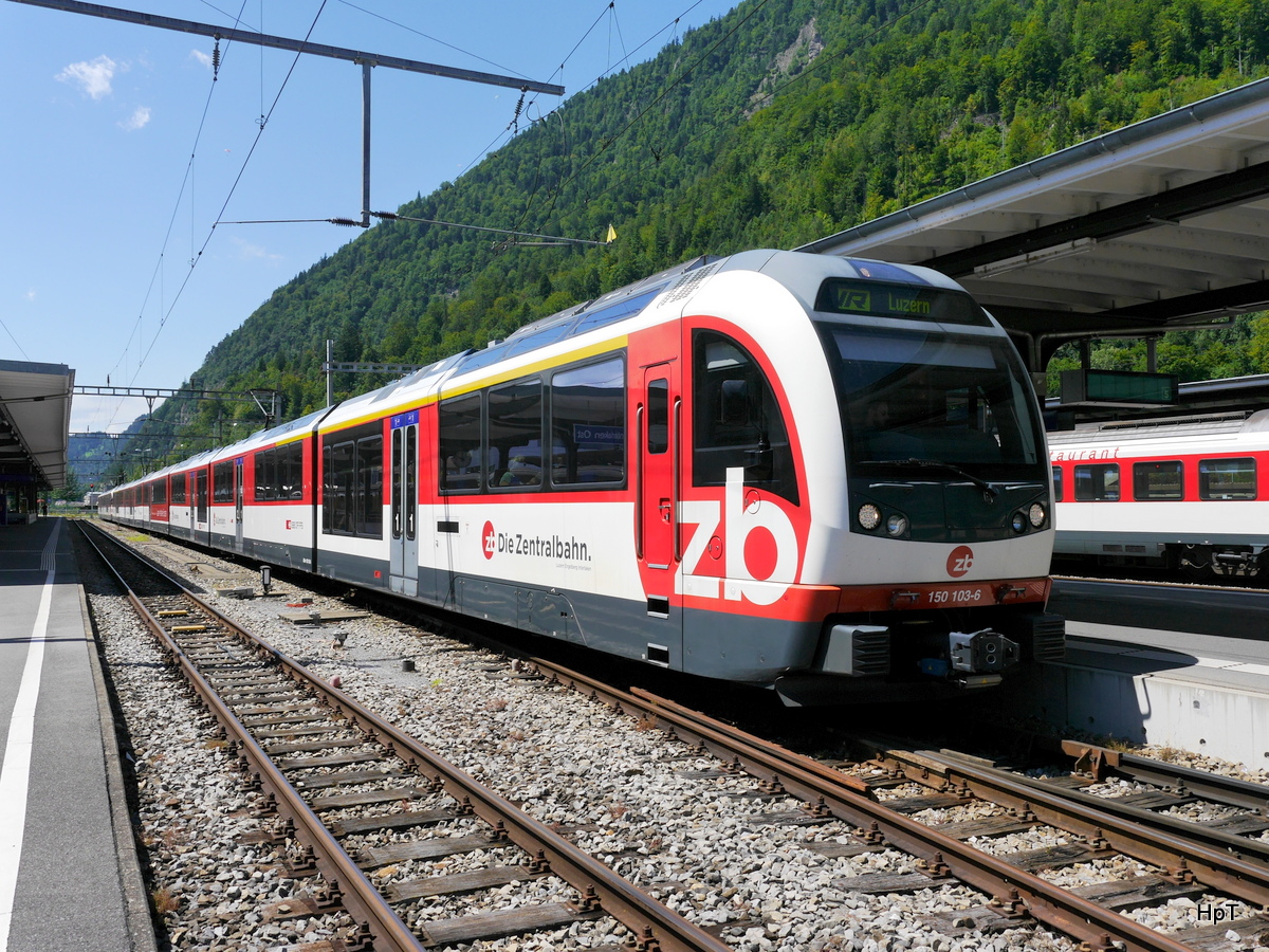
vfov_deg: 44.2
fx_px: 1173
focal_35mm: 32
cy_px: 476
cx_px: 634
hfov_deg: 56.8
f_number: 9
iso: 160
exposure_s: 1/400
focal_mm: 16
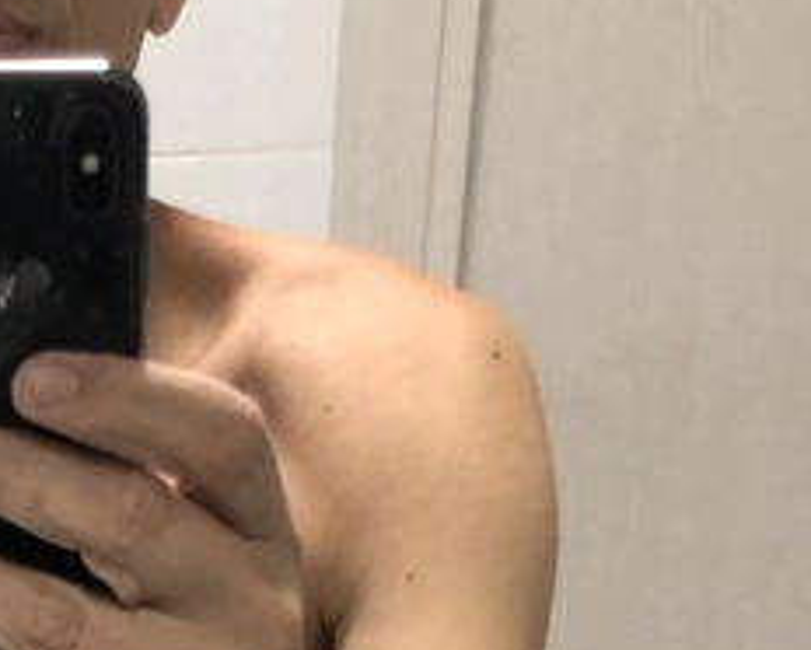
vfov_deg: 13.5
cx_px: -269
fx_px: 2354
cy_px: 1286
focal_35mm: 98
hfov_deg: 18.1
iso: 50
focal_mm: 4
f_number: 1.8
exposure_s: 1/15
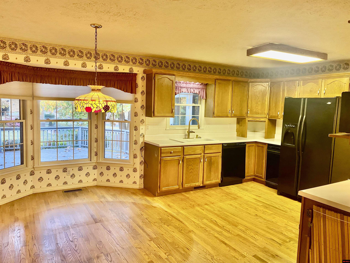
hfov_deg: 67.3
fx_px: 263
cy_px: 132
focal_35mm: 26
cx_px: 175
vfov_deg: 53.1
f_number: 1.8
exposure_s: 1/60
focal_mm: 4.25
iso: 320
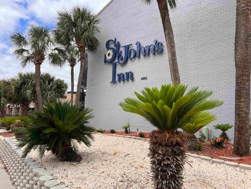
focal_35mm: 26
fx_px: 189
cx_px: 126
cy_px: 94
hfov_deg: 67.3
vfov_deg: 53.1
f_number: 1.5
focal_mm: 5.7
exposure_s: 1/2513
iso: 50
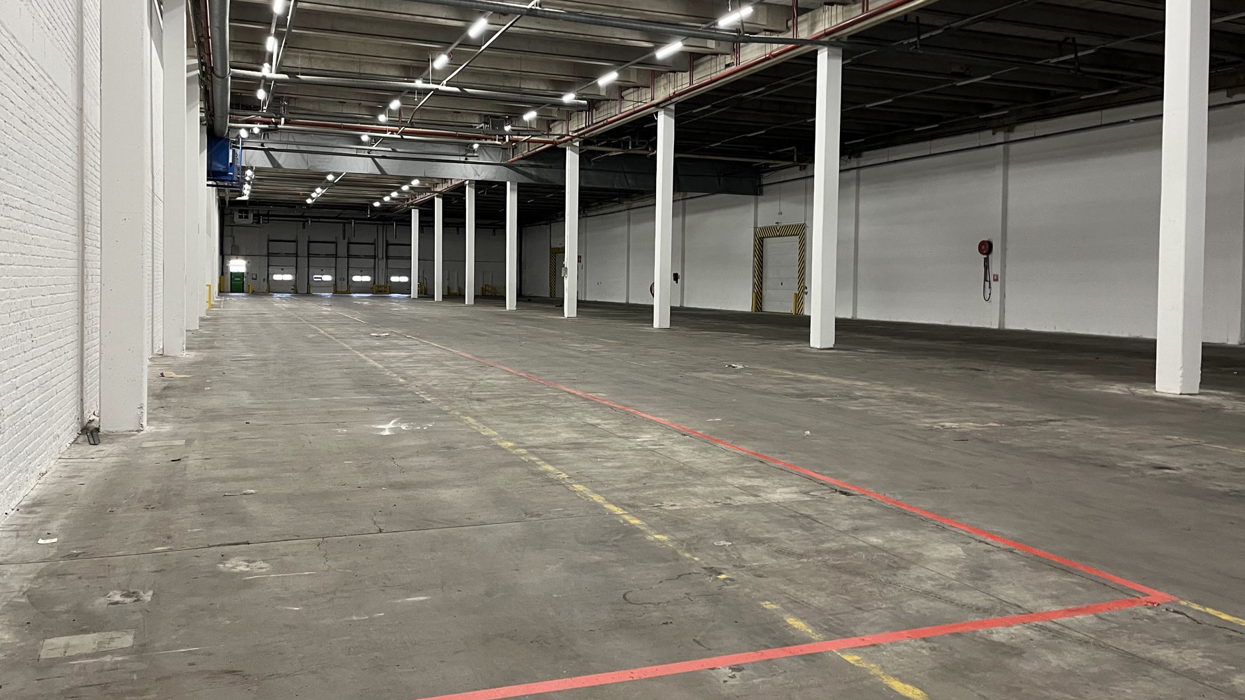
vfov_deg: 40.1
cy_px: 298
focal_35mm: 29
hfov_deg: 66.1
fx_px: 957
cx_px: 610
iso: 250
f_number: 1.6
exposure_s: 1/50
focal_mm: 5.1
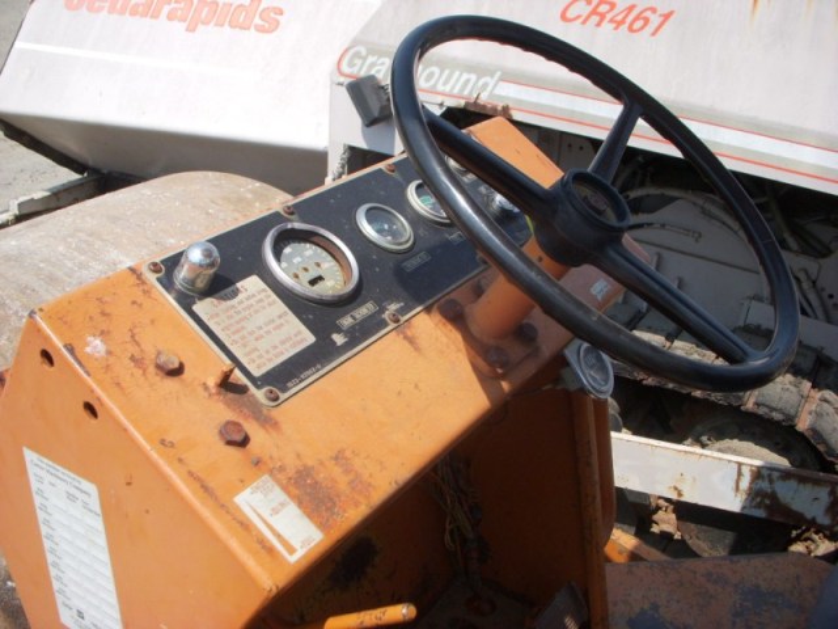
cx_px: 419
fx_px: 920
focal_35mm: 38
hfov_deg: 49.0
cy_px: 314
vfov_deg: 37.7
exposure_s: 1/1000
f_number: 3.3
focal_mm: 6.3
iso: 100
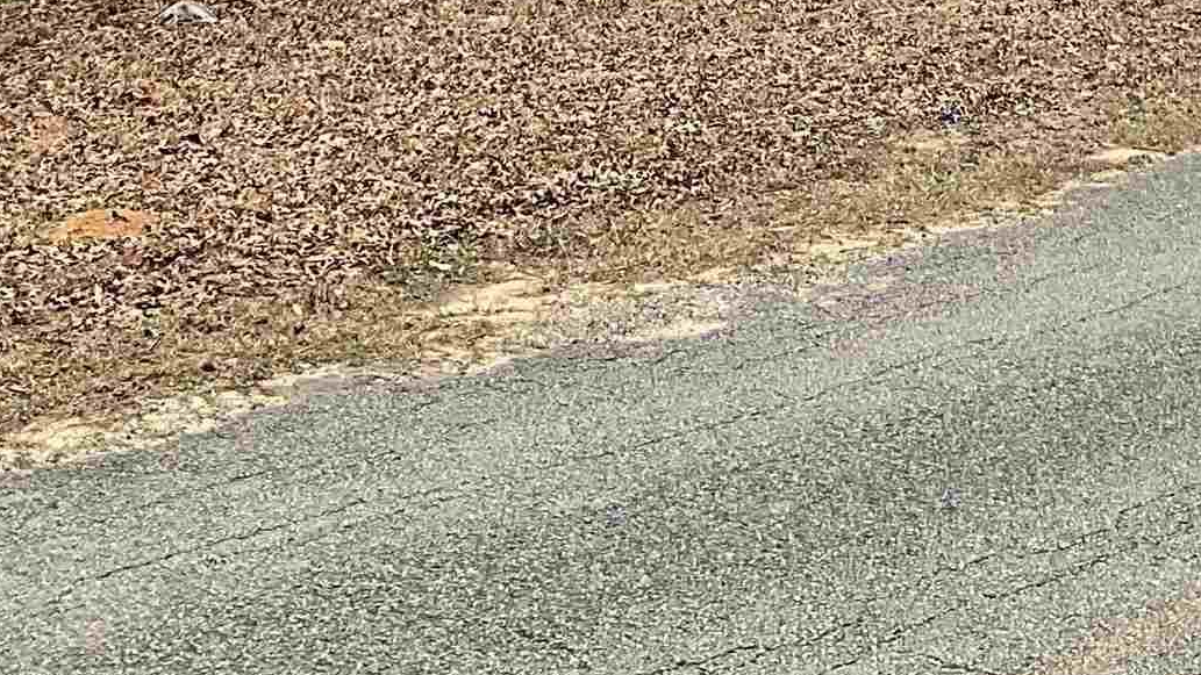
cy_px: -646
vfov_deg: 11.6
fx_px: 2993
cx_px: 960
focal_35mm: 94
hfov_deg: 22.4
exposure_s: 1/674
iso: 16
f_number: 1.8
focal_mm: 3
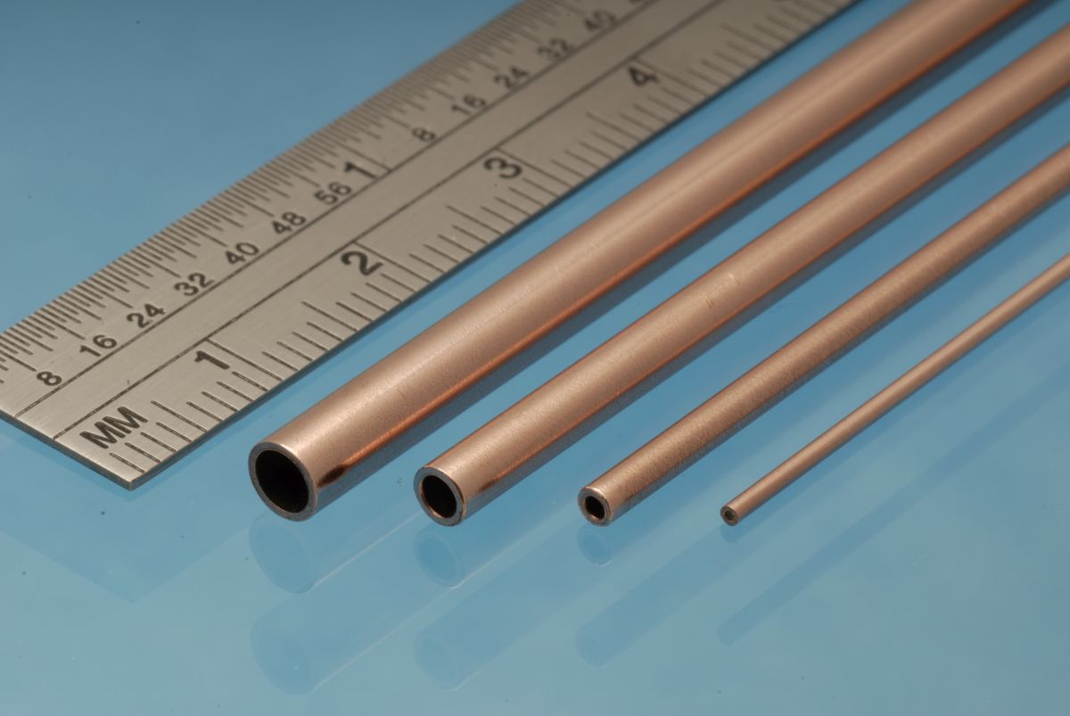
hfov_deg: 27.0
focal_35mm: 75
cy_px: 358
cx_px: 535
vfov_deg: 18.2
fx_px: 2232
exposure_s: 1/250
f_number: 16
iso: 100
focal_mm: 50
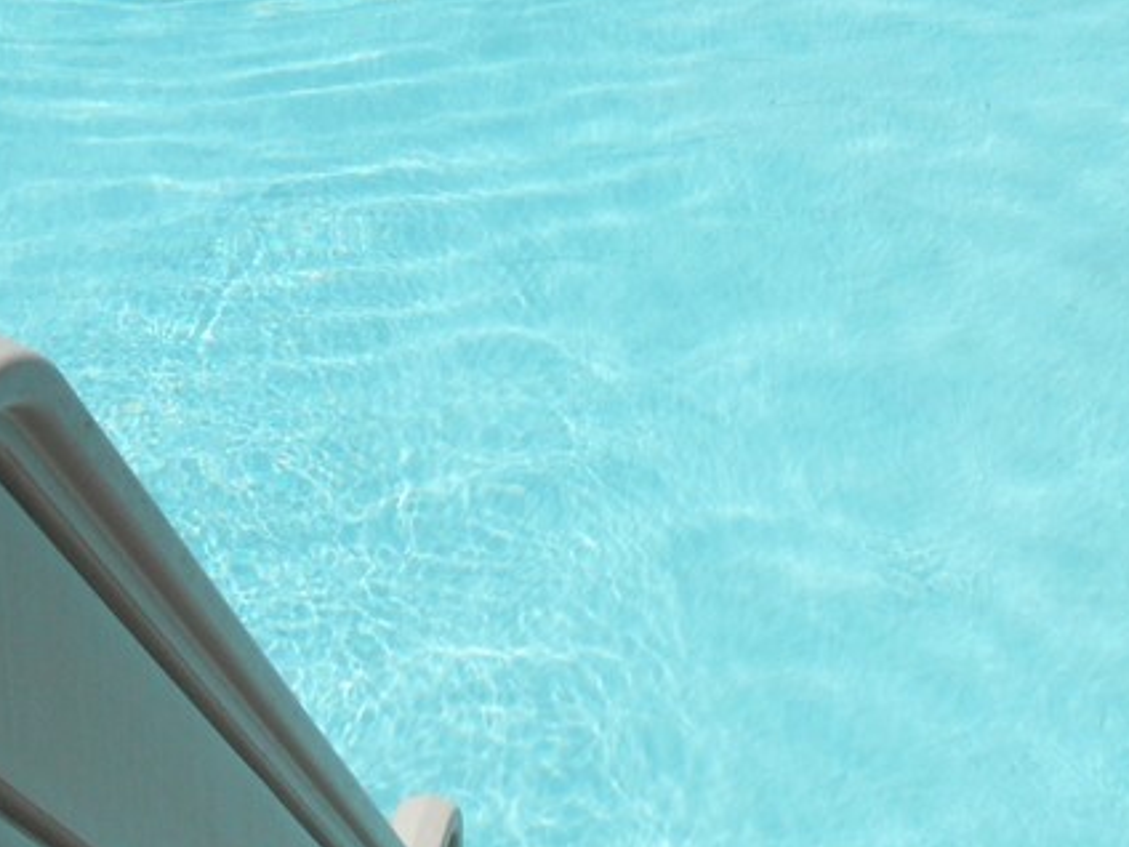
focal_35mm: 58
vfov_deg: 23.5
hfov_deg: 32.9
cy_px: -109
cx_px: 780
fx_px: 1892
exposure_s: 1/750
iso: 80
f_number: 6.6
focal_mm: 3.9
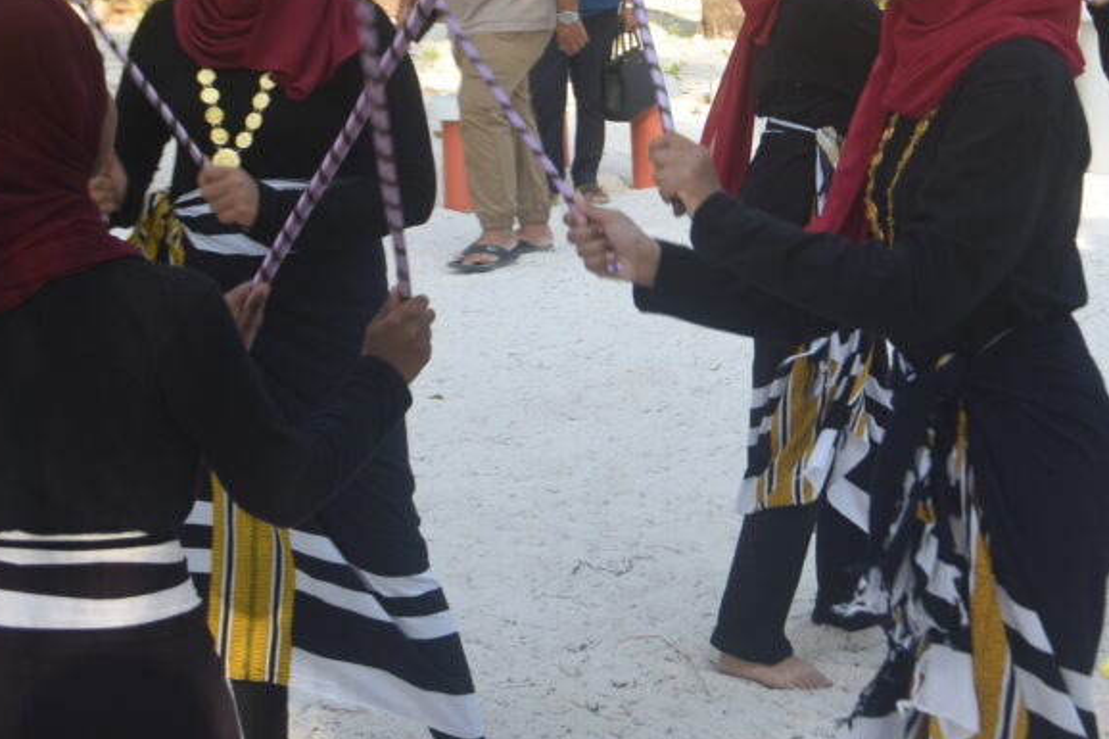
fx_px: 2643
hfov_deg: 23.5
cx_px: 817
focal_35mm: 86
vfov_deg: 15.8
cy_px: 194
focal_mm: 35
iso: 360
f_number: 8
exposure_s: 1/250
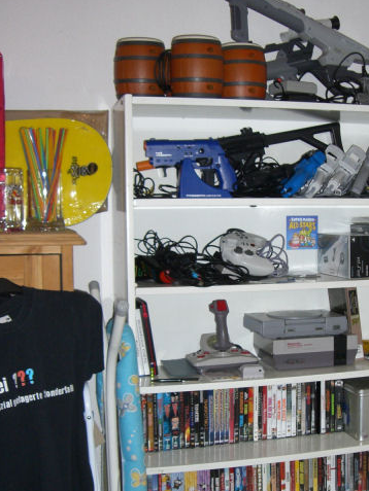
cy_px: 292
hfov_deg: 28.5
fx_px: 725
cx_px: 230
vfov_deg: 37.4
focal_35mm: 51
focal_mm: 6.2
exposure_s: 1/60
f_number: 2.7
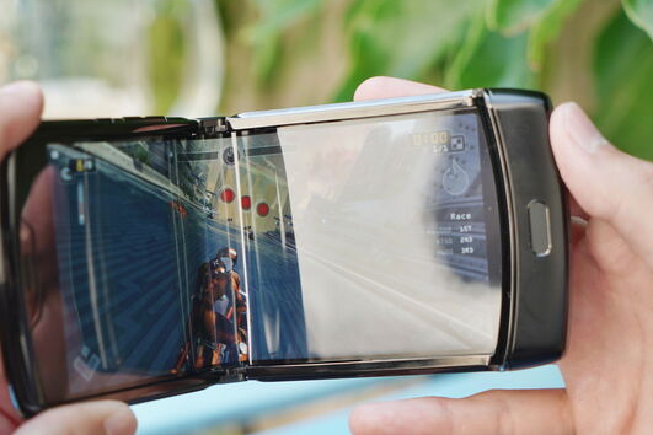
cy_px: 249
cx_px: 279
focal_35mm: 59
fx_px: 1070
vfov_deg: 23.0
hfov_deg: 33.9
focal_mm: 51
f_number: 4.5
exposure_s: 1/125
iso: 160
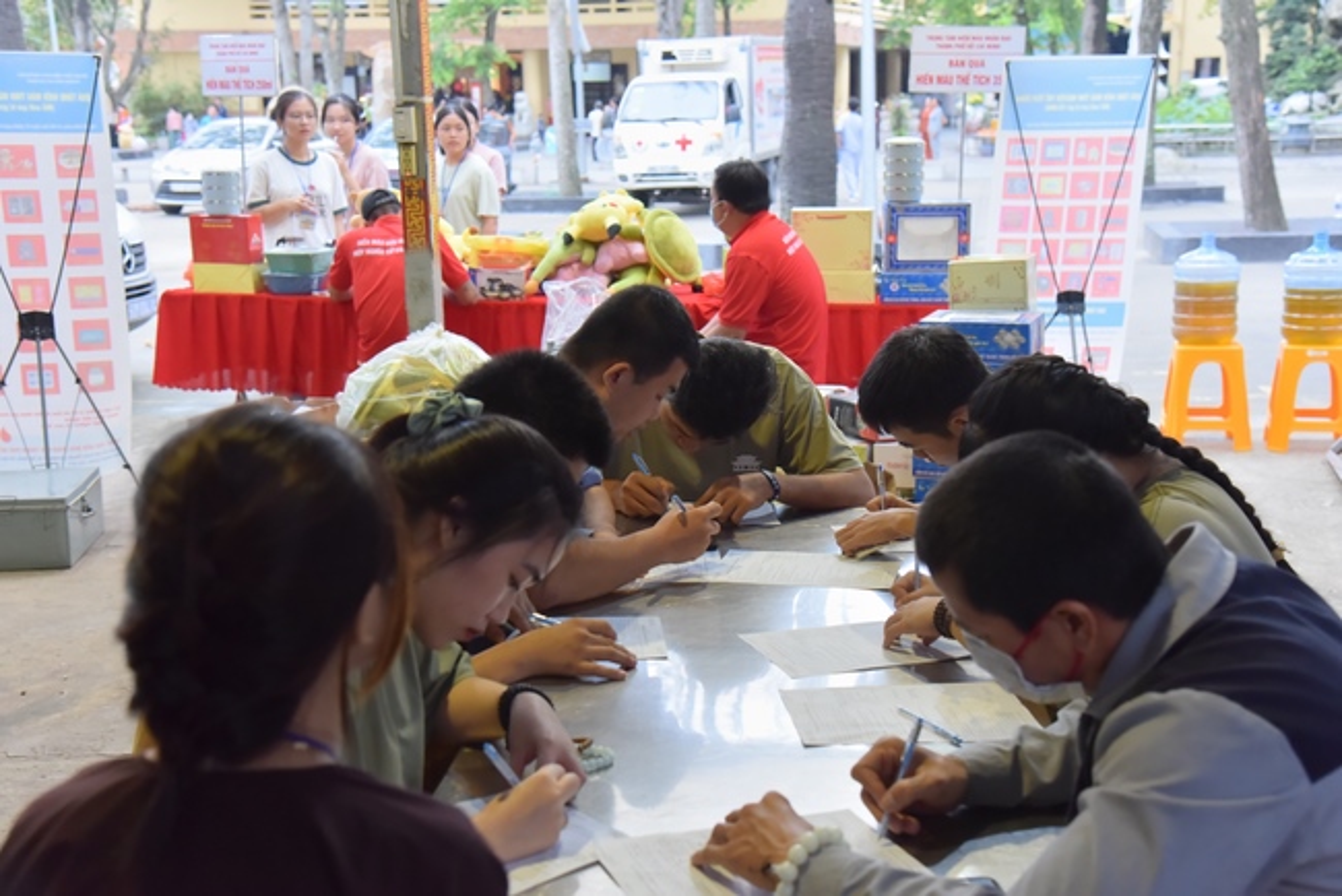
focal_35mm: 48
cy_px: 448
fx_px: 1790
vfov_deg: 28.1
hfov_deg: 41.1
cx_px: 671
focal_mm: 48
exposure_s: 1/80
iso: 2500
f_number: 5
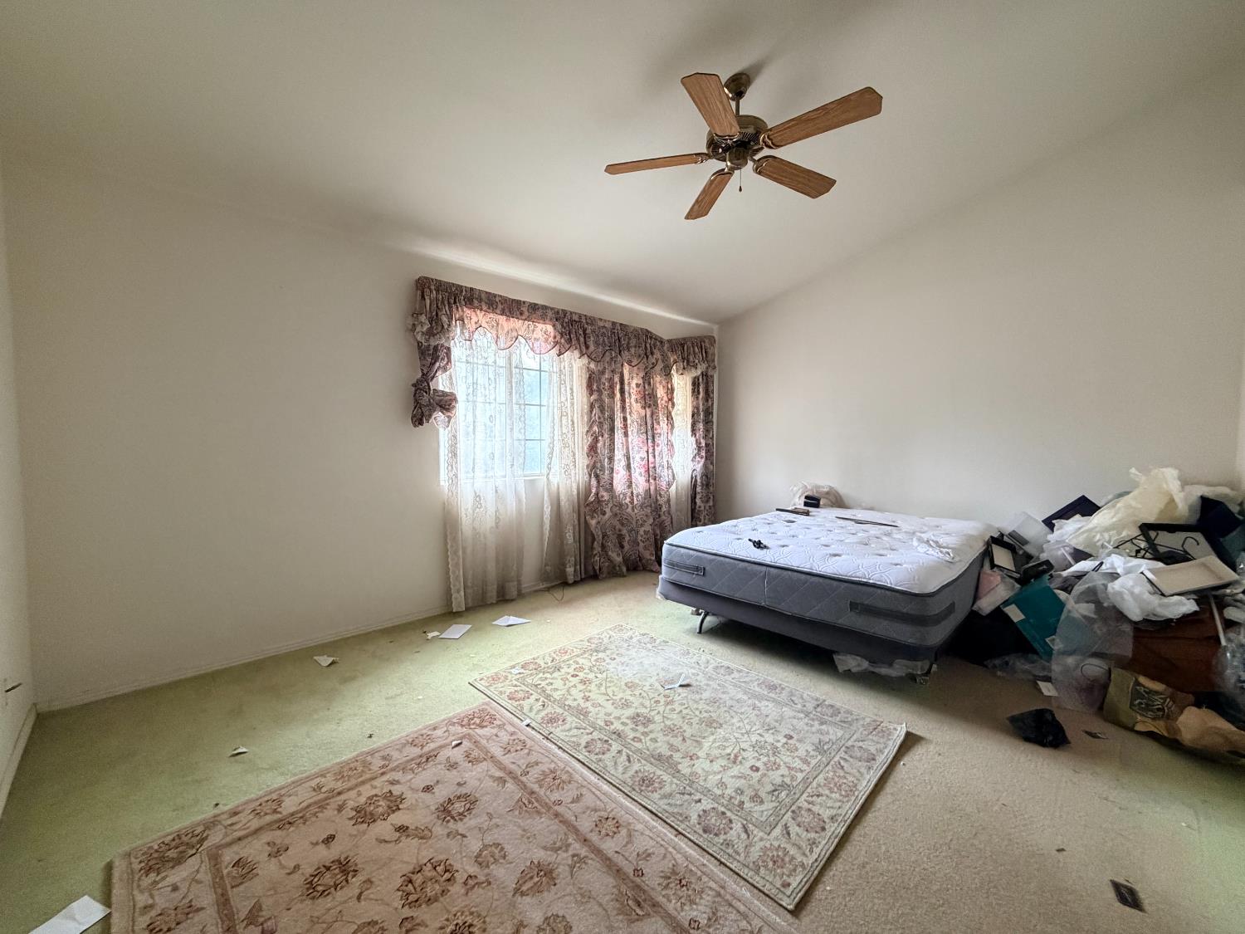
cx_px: 622
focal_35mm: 14
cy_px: 467
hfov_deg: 102.1
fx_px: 504
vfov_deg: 85.7
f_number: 2.2
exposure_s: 1/60
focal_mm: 2.22
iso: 400
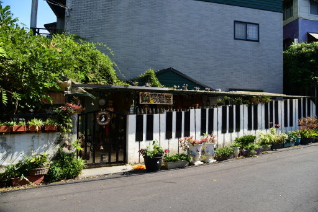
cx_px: 159
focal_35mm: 24
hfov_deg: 73.7
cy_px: 106
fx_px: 212
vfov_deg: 53.2
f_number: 5.6
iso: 100
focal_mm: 24
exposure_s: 1/250
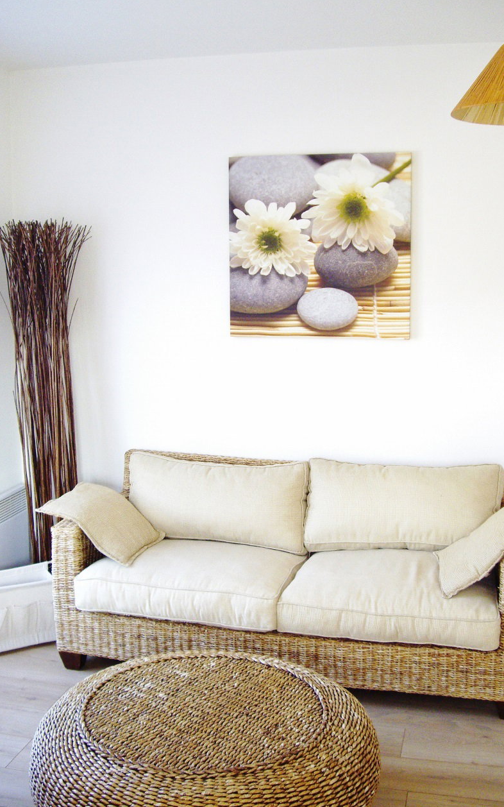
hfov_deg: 31.2
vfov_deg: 48.2
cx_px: 252
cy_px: 398
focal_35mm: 41
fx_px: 901
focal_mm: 7.9
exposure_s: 1/50
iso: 200
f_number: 2.8
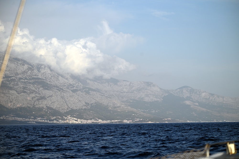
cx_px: 120
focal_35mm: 102
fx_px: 677
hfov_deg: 20.0
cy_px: 80
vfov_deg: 13.4
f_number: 4.5
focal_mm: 102
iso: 100
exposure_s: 1/1000
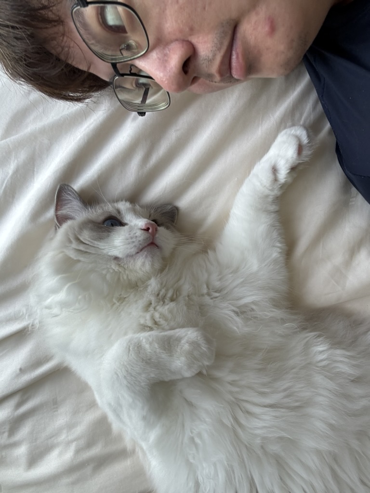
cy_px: 246
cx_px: 185
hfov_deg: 46.8
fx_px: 428
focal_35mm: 30
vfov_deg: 60.0
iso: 80
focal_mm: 2.69
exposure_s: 1/60
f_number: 1.9
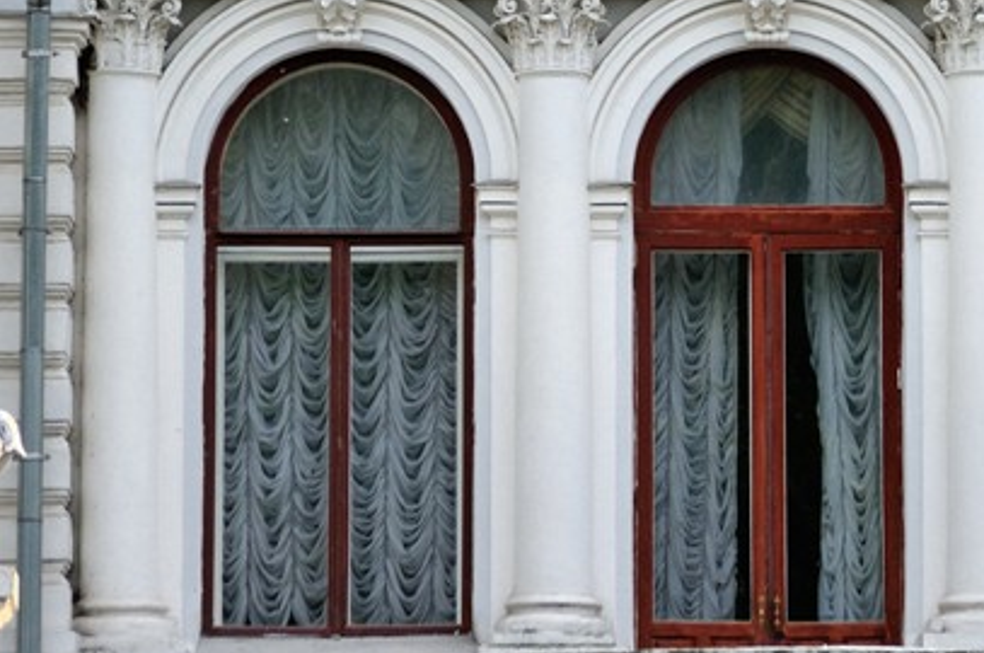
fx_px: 10861
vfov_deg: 3.4
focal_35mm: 398
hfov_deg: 5.2
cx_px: 757
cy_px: 8
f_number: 5.6
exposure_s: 1/500
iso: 320
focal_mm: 120
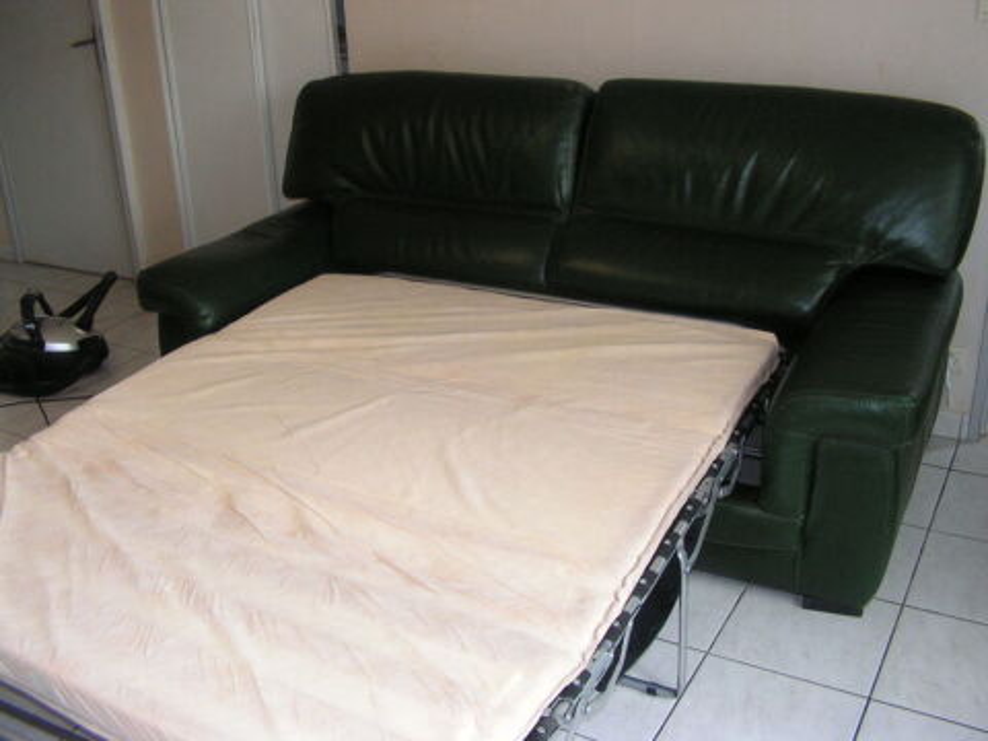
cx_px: 494
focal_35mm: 36
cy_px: 370
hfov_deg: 51.4
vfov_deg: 39.7
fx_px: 1028
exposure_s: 1/40
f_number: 3.2
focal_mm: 6
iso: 125
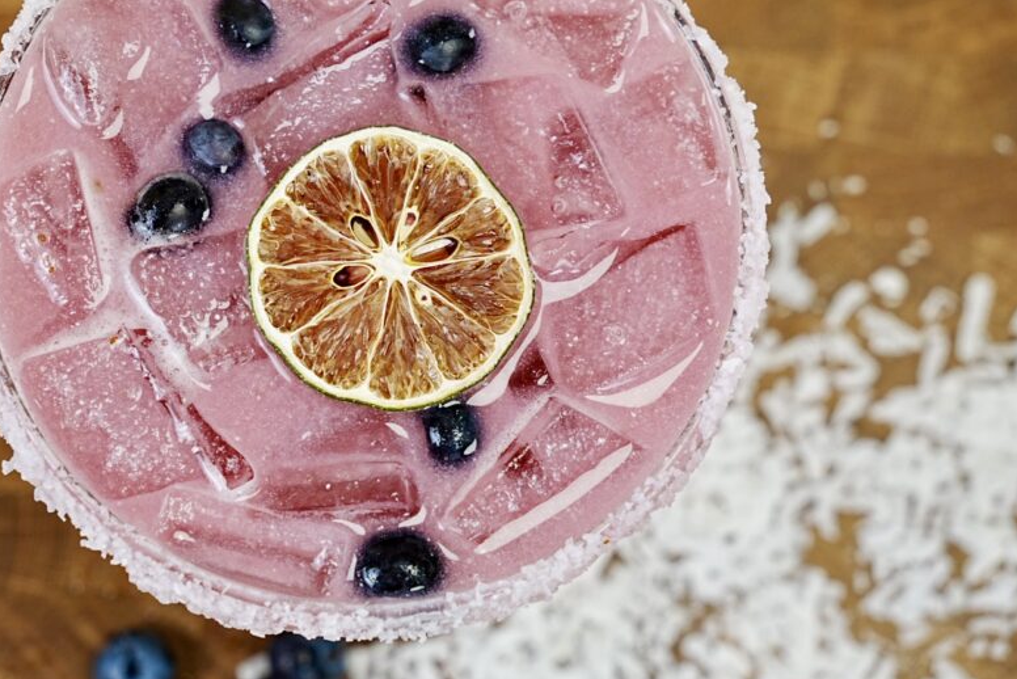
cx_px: 391
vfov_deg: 13.8
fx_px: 2798
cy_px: 237
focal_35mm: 99
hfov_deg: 20.6
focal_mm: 50
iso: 200
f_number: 4.5
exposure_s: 1/60
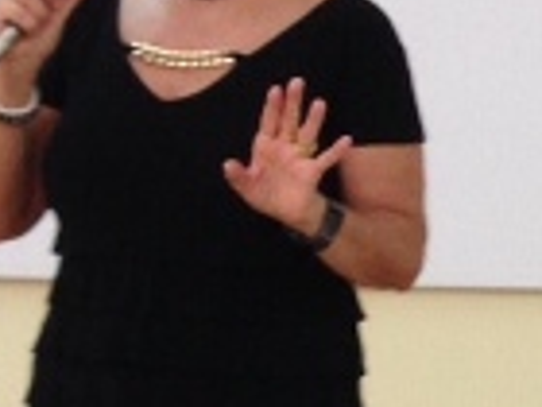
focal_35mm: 189
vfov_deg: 7.8
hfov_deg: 9.7
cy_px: 302
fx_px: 2959
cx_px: 1115
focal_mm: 4.12
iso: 100
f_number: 2.4
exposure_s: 1/20
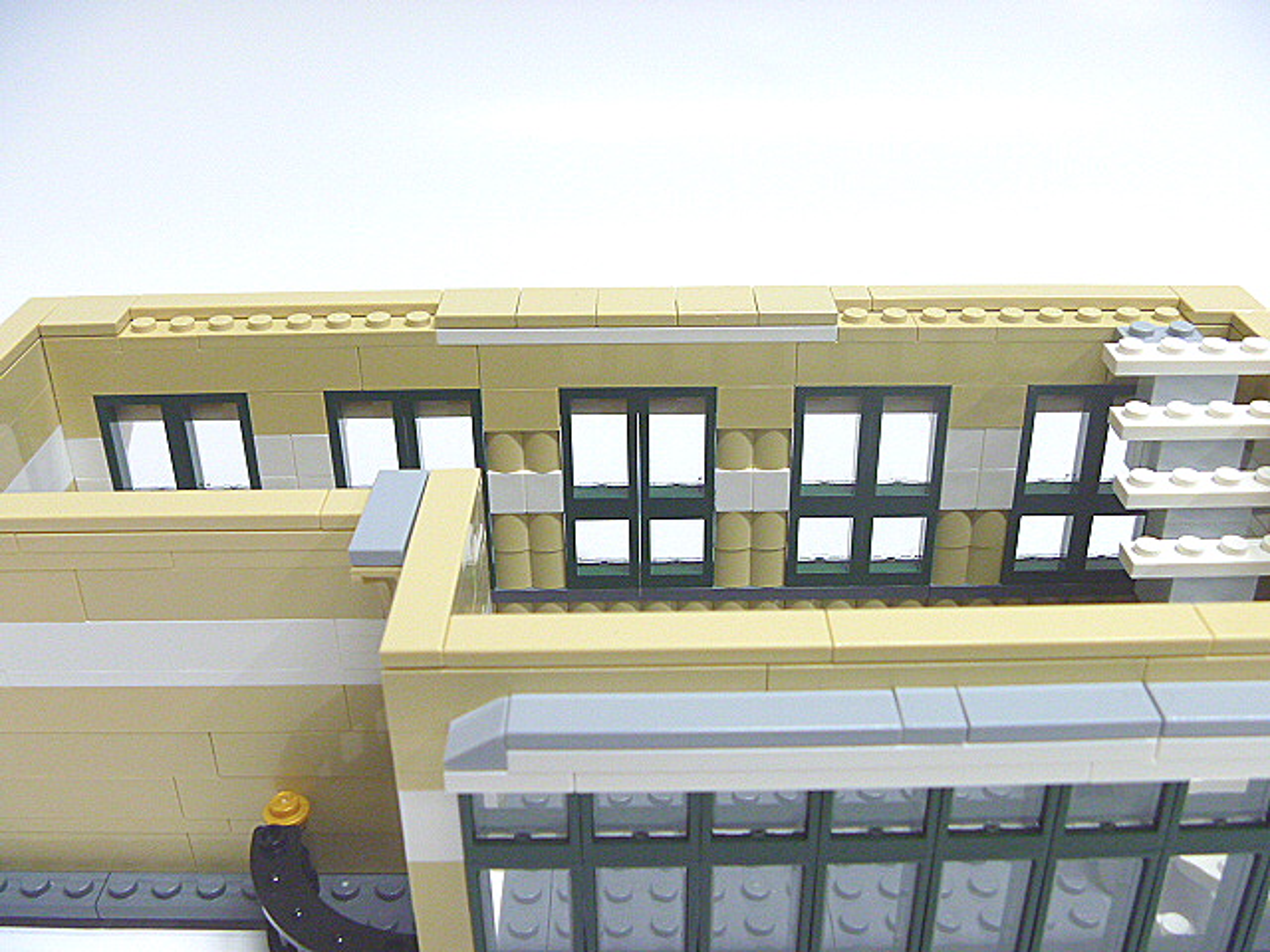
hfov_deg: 52.6
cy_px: 476
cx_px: 635
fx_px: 1284
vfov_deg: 40.7
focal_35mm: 35
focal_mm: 6.3
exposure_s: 1/15
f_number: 3.5
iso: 400
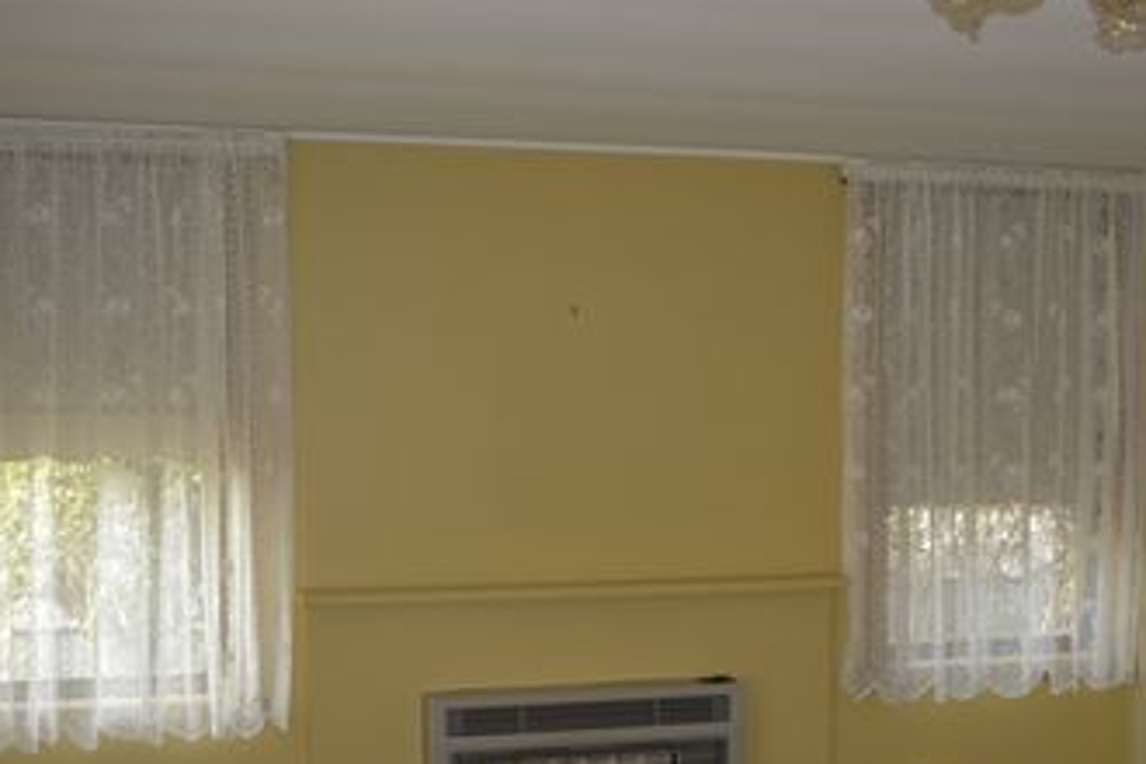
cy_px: 464
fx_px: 1496
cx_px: 636
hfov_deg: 41.9
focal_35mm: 47
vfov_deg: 28.6
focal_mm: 22
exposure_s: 1/125
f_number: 4
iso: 320
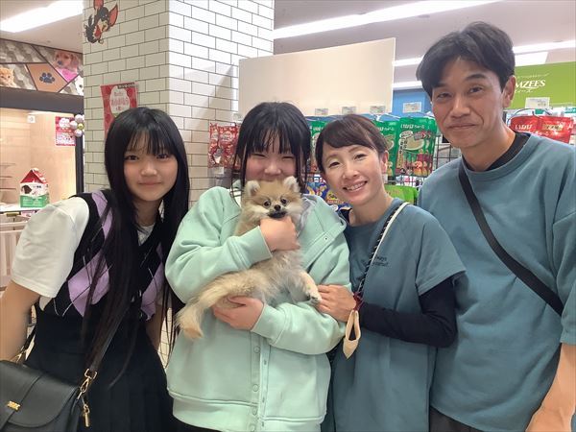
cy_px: 216
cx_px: 288
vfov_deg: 45.4
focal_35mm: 31
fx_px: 516
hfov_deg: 58.4
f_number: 2.4
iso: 100
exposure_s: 1/60
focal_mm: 3.3
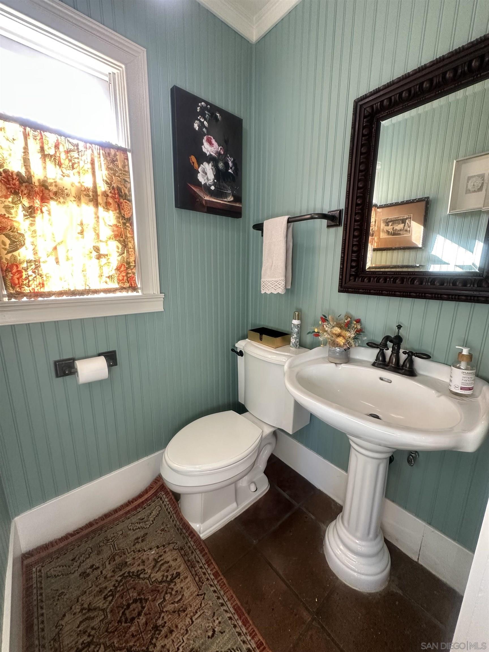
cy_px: 326
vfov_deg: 102.1
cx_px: 244
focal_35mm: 14
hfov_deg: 85.7
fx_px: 264
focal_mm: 2.22
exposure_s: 1/99
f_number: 2.2
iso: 250
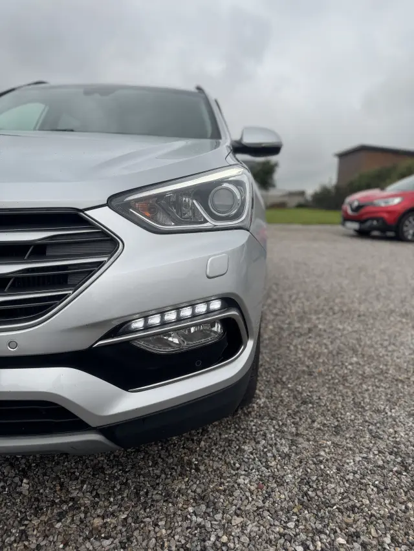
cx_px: 207
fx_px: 383
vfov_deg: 71.6
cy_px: 276
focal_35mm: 24
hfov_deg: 56.8
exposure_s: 1/2041
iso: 80
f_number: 1.78
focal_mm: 6.76
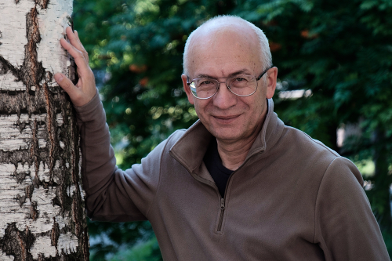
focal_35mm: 132
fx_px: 1437
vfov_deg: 10.4
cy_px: 130
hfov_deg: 15.5
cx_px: 196
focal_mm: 88.2
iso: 640
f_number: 5.6
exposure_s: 1/100
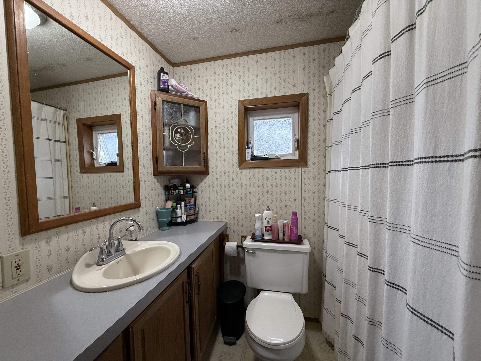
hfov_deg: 102.1
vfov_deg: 85.7
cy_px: 180
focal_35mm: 14
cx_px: 240
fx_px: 195
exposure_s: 1/120
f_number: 2.2
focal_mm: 2.22
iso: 200
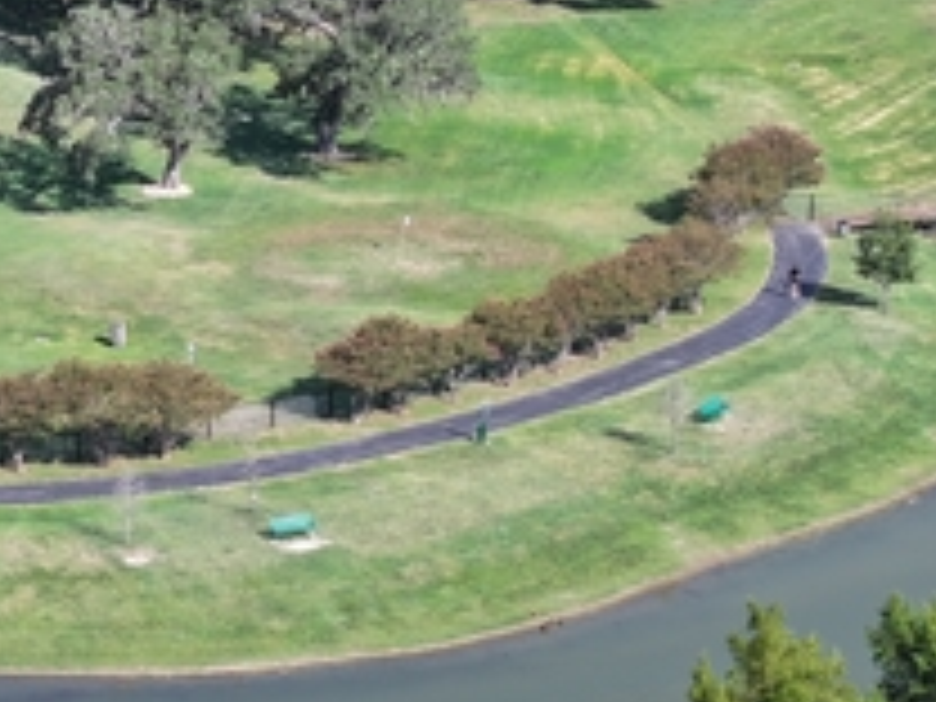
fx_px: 5813
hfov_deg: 9.0
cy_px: 189
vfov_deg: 6.9
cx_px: -360
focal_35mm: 215
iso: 100
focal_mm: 19.35
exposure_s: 1/640
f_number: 2.8
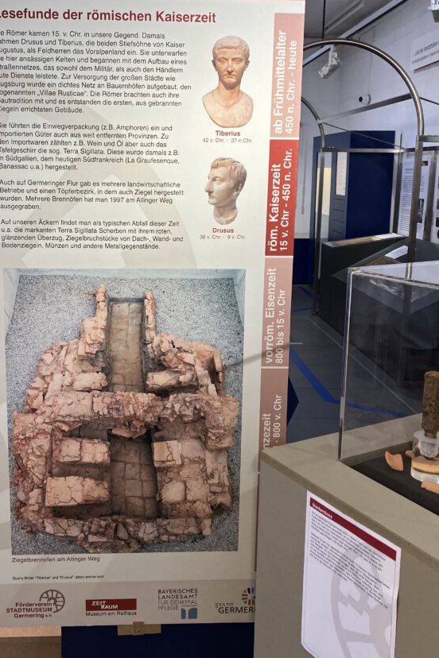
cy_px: 296
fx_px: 658
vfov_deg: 53.0
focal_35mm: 36
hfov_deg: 36.7
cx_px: 164
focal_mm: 3.99
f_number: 1.8
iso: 64
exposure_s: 1/100
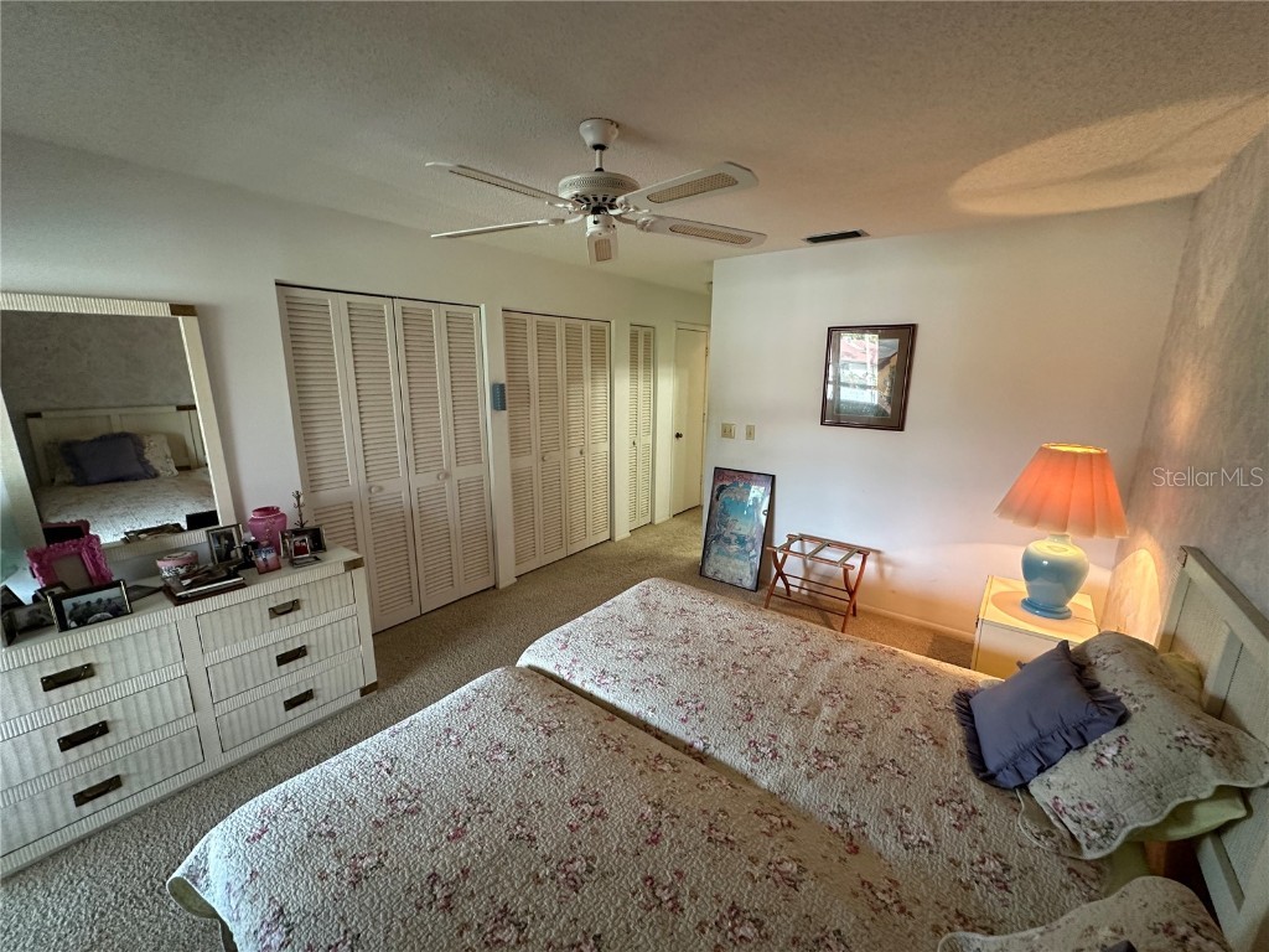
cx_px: 634
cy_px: 476
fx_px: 513
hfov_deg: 102.1
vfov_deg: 85.7
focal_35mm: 14
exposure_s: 1/60
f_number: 2.2
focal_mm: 2.22
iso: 250
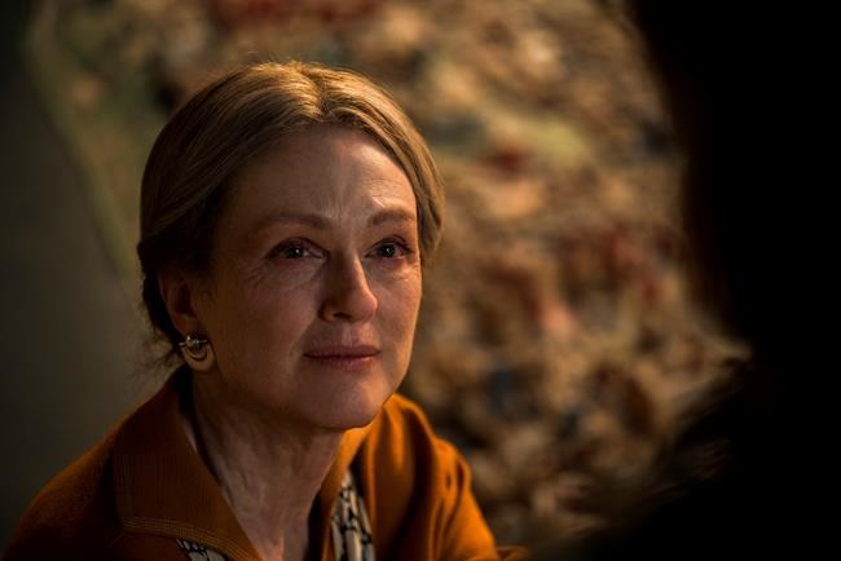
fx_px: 2103
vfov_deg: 15.2
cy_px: 280
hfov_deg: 22.6
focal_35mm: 90
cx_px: 420
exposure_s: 1/125
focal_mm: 90
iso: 1600
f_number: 2.8
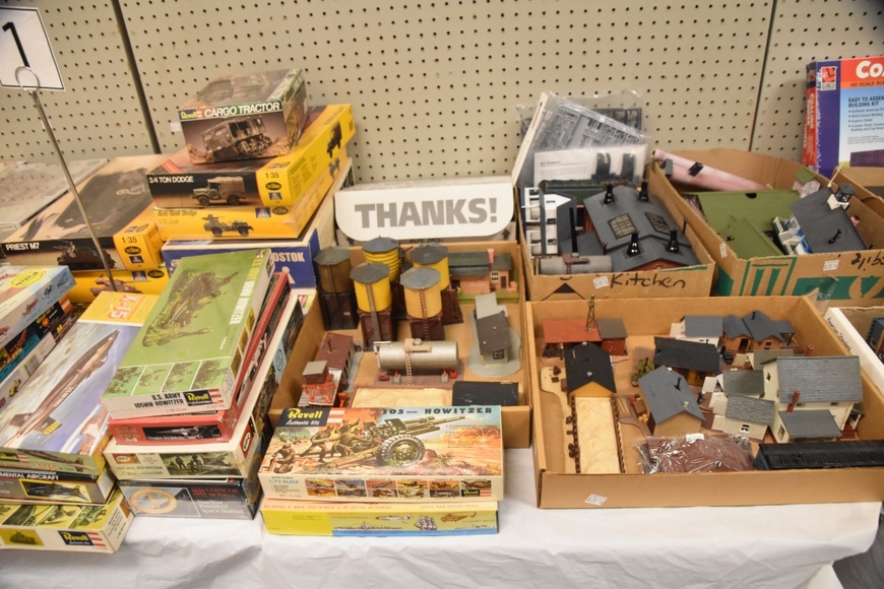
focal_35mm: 24
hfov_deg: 73.7
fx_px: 589
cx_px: 442
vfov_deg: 53.1
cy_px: 294
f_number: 4
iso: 2500
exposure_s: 1/60
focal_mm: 16
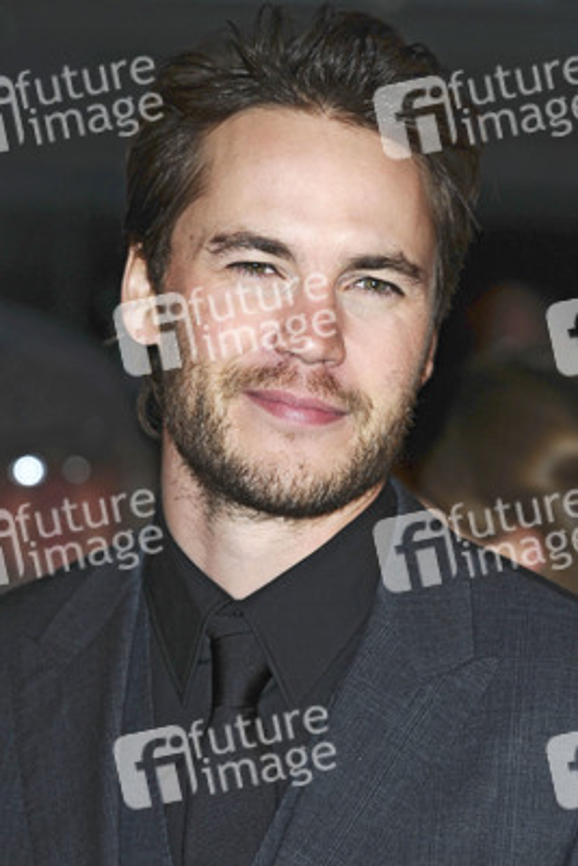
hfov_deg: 7.6
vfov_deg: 11.4
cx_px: 289
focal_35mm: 180
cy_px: 433
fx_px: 4331
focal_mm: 120
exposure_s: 1/200
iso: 320
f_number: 4.5
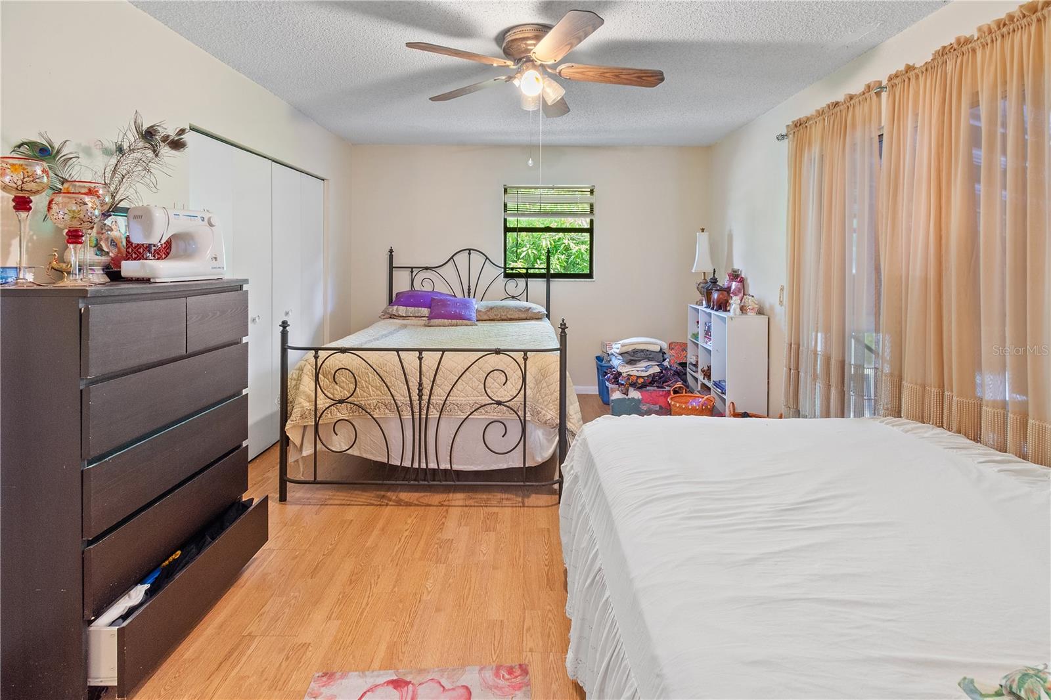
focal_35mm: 15
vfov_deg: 77.3
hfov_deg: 100.4
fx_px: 438
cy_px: 350
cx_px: 526
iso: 400
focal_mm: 10
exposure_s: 3
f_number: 10
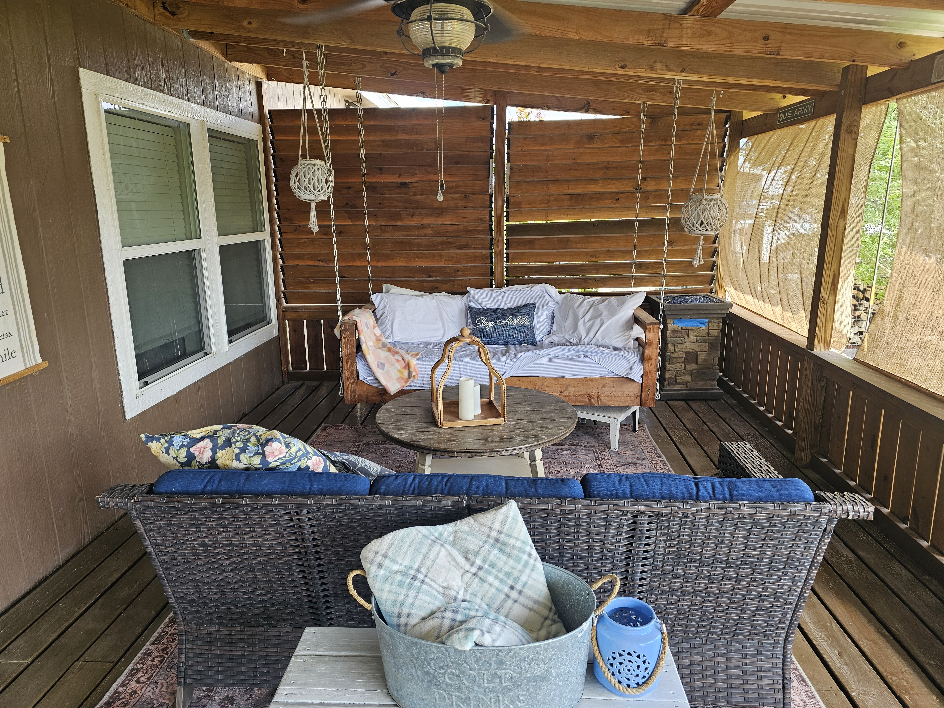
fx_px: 627
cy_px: 354
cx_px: 472
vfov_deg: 58.9
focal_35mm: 23
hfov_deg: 73.9
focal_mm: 6.3
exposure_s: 1/120
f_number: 1.7
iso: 50
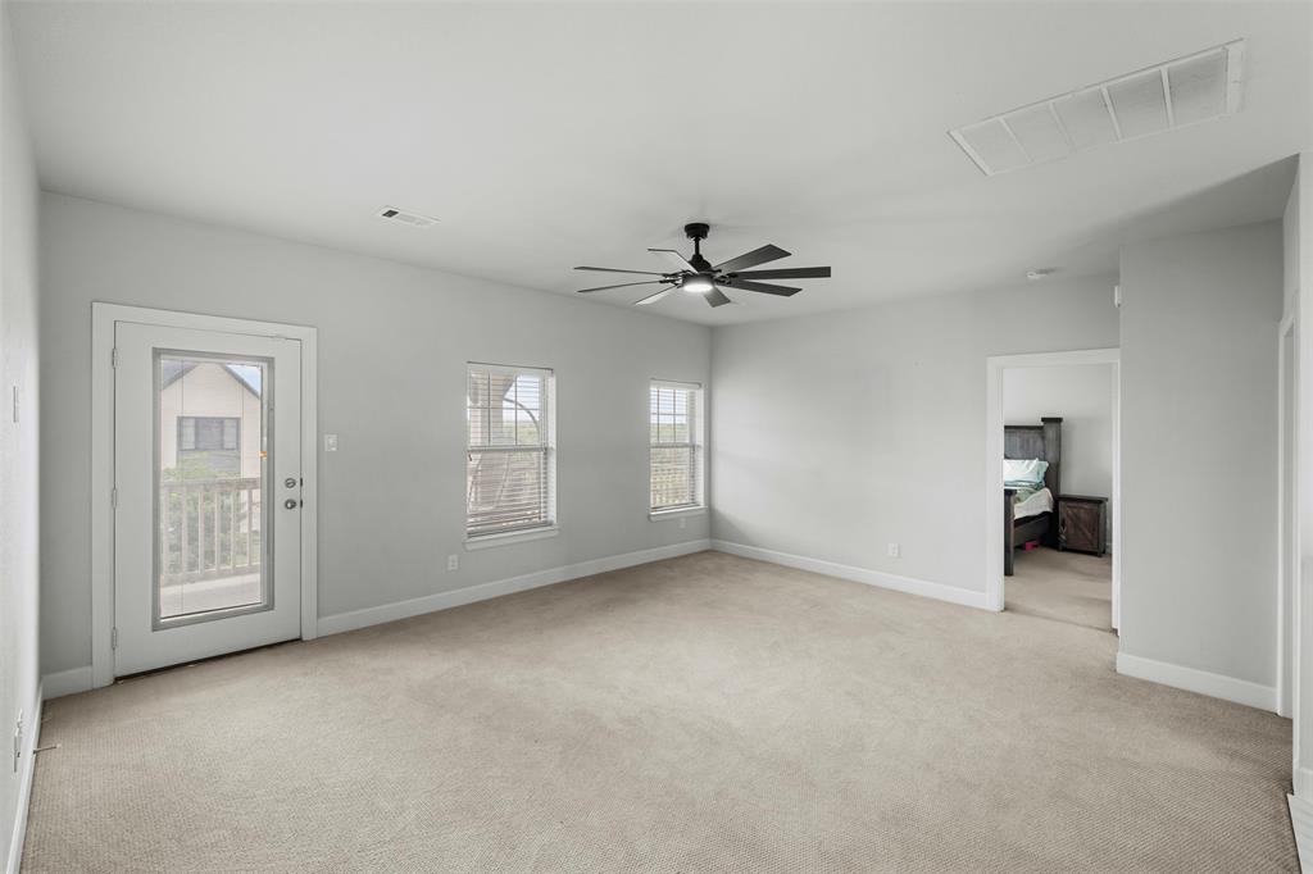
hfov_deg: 100.4
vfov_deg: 77.3
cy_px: 437
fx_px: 547
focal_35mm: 15
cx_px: 656
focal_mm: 15
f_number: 8
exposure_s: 1/1.25
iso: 400
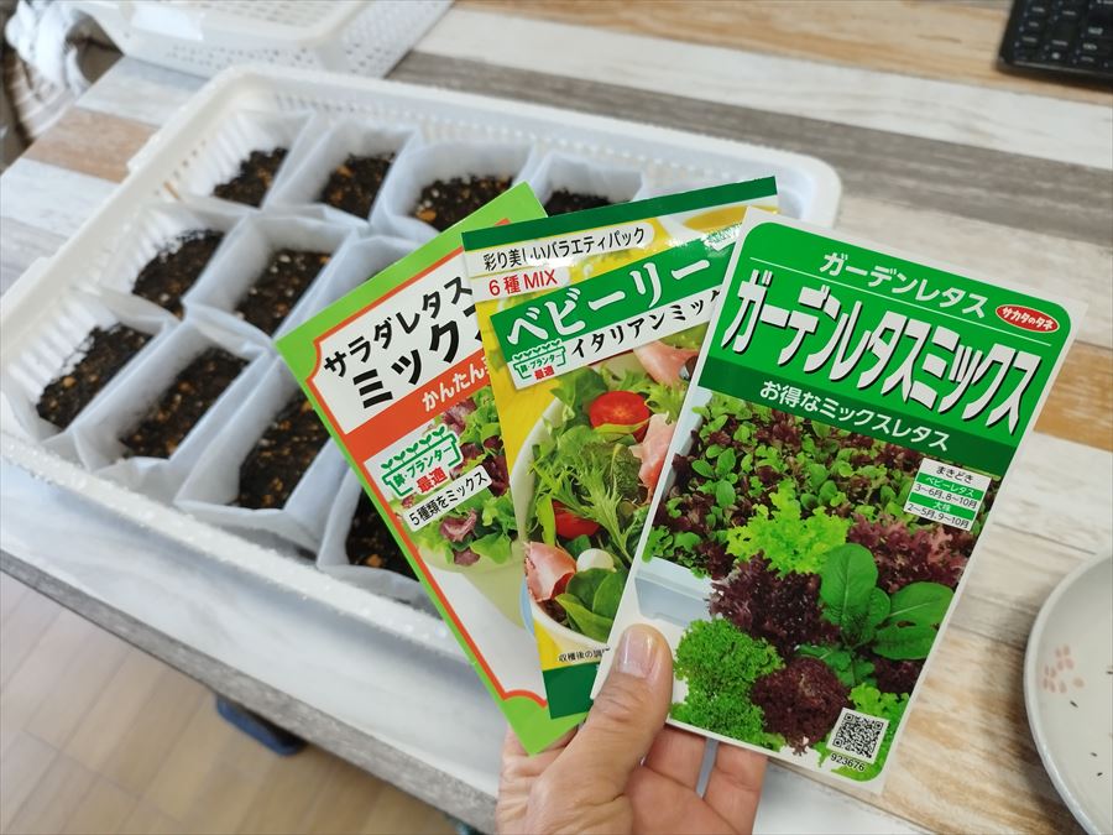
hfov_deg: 71.6
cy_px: 418
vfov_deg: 56.8
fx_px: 772
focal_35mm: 24
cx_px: 556
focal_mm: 5.89
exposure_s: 1/50
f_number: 1.89
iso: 420
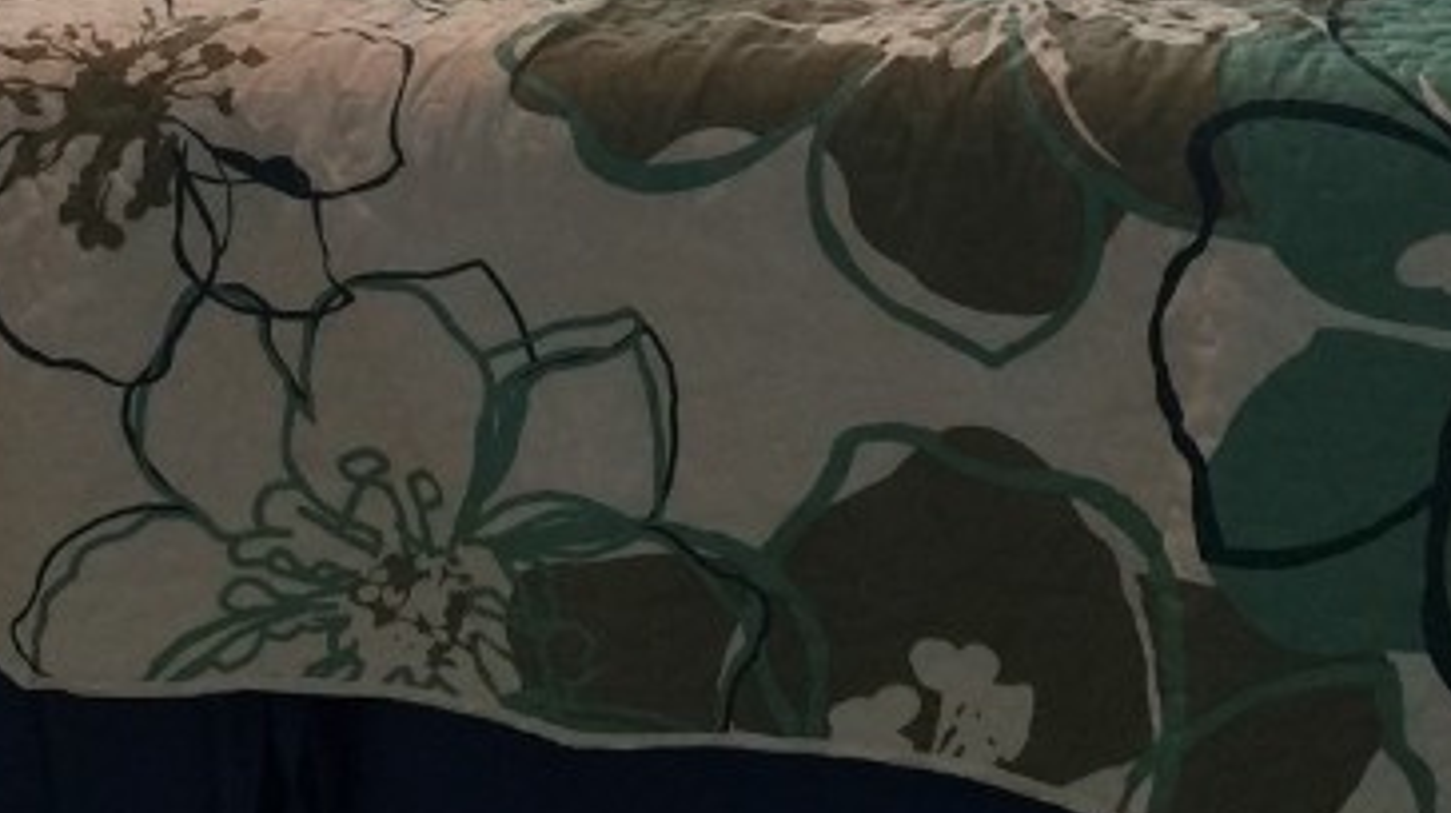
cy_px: -243
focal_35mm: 89
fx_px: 3421
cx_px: 578
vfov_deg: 13.1
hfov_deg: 23.9
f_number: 2.2
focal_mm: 4.15
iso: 40
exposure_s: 1/30
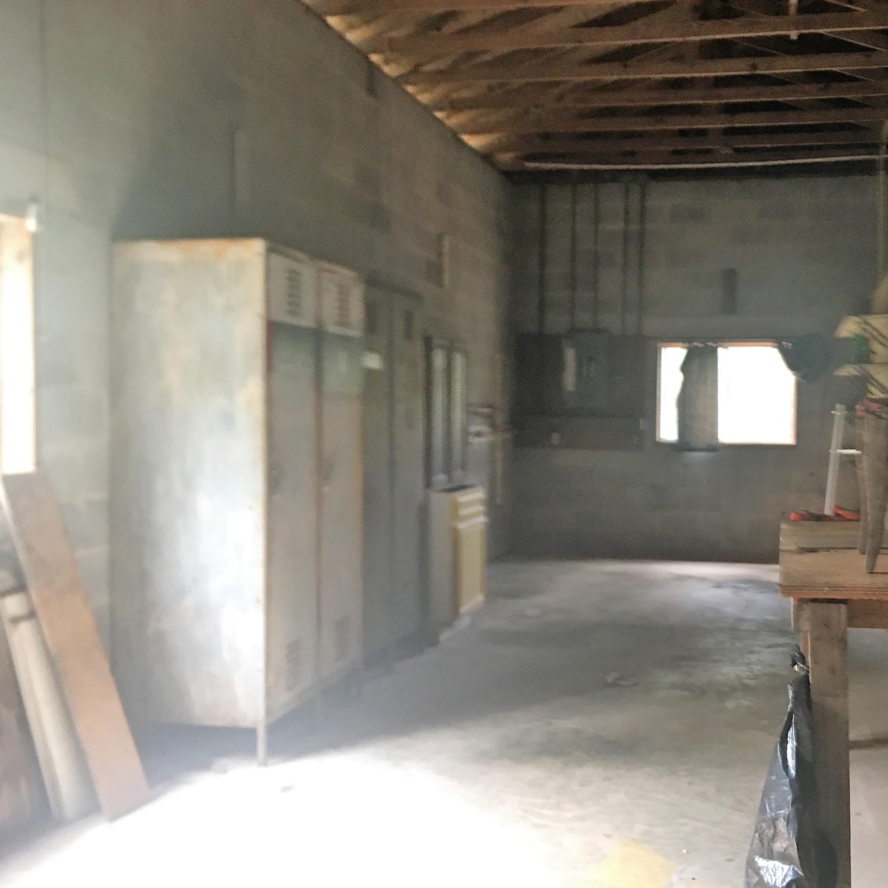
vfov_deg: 47.2
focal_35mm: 35
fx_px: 1016
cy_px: 449
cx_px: 603
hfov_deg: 46.4
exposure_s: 1/15
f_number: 2.2
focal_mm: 4.15
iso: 80
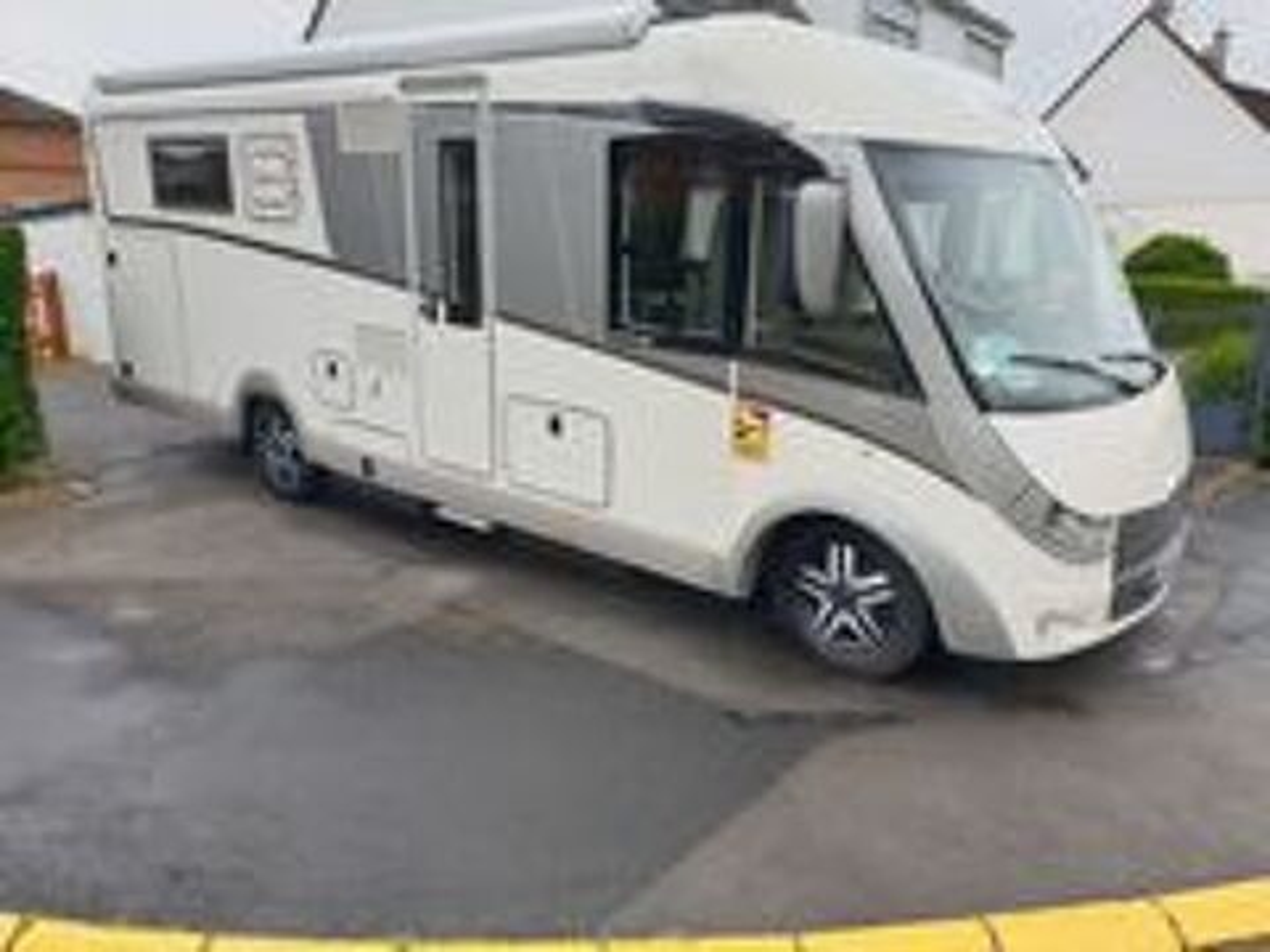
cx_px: 635
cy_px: 476
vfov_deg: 53.1
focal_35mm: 26
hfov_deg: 67.3
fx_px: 954
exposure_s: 1/127
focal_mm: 4.3
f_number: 2.4
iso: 50
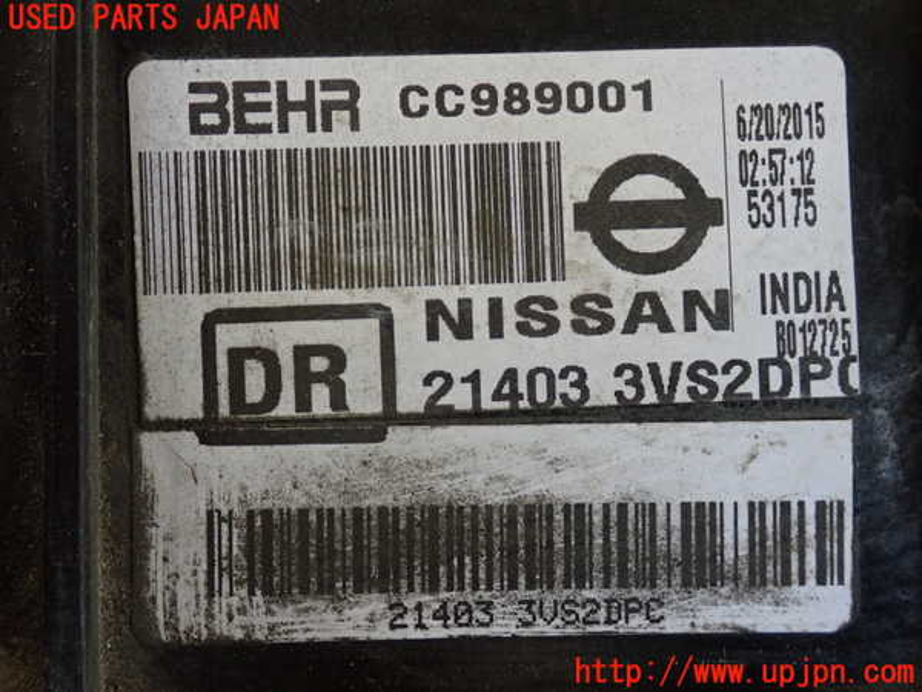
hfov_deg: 38.2
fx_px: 1332
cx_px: 461
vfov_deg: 29.1
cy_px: 346
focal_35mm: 50
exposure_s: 1/125
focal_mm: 9.01
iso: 640
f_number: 3.2
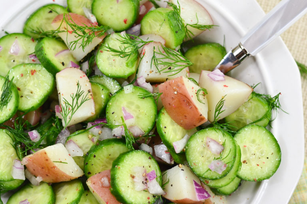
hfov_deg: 27.0
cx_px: 154
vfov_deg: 18.2
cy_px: 102
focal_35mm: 75
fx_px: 640
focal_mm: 50
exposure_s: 1/400
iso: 200
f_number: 4
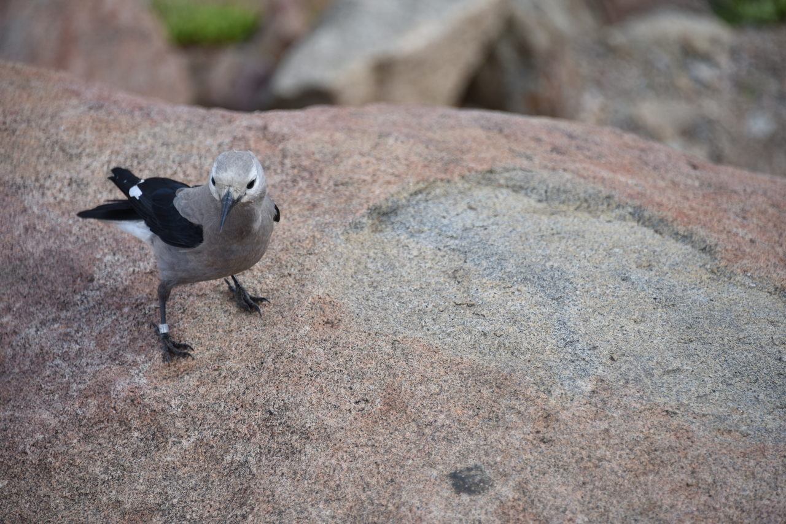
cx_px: 393
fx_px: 6551
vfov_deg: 4.6
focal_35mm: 300
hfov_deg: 6.9
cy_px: 262
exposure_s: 1/640
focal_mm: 300
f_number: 5.6
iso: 250
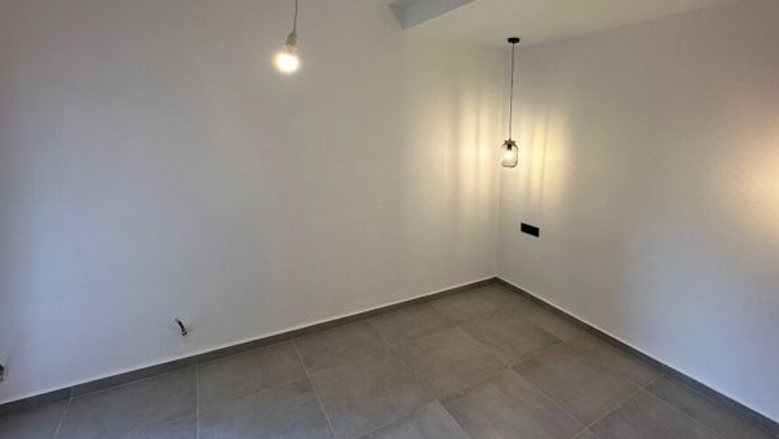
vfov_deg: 58.8
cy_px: 127
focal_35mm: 18
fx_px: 372
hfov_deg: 92.1
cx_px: 440
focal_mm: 2.22
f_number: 2.2
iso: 80
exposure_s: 1/100
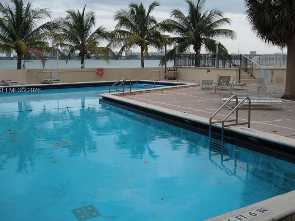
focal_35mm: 45
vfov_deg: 32.1
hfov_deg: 42.1
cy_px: 91
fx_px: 383
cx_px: 152
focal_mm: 5.9
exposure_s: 1/460
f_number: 3.8
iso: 64
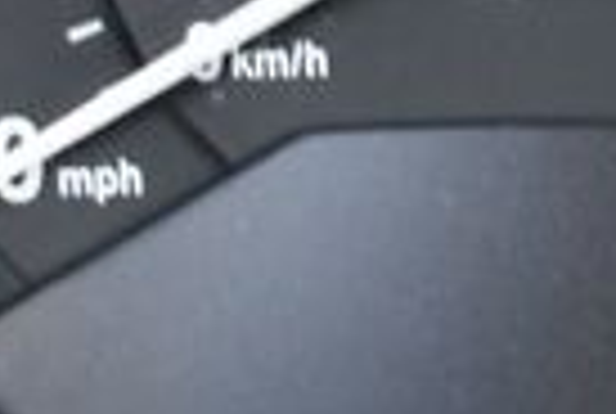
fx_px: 5127
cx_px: 1380
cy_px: 234
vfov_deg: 4.6
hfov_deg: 6.6
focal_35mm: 299
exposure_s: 1/125
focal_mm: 32
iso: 1250
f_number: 4.5
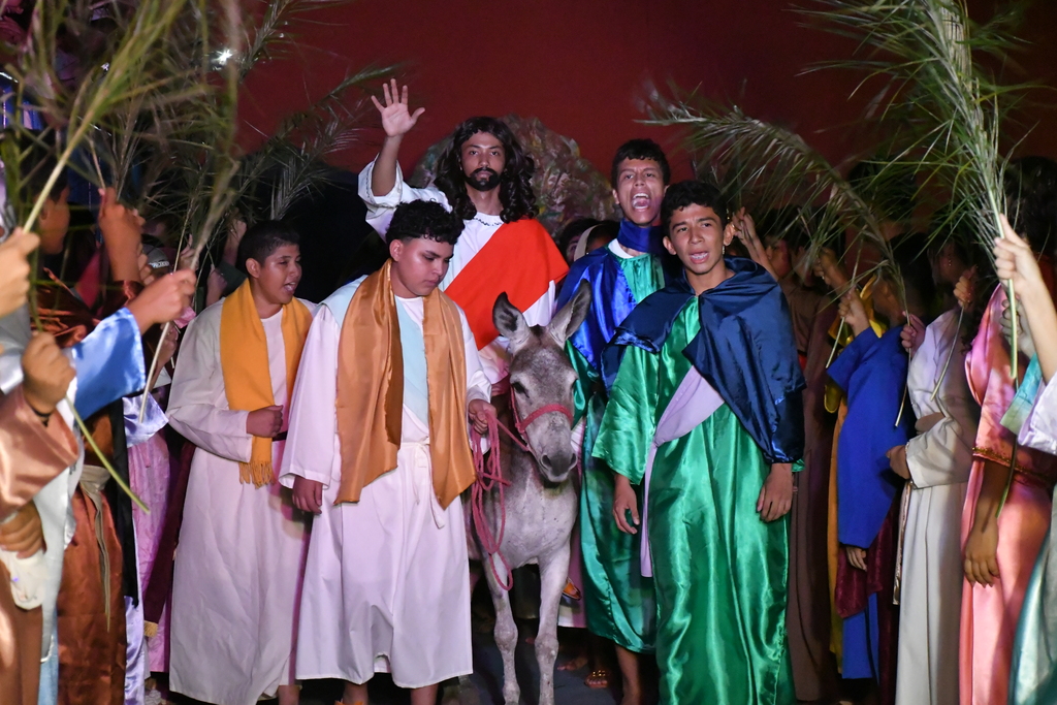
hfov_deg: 19.5
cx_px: 528
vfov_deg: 13.0
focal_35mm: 105
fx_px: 3083
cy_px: 352
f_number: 5.3
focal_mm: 70
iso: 12800
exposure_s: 1/125
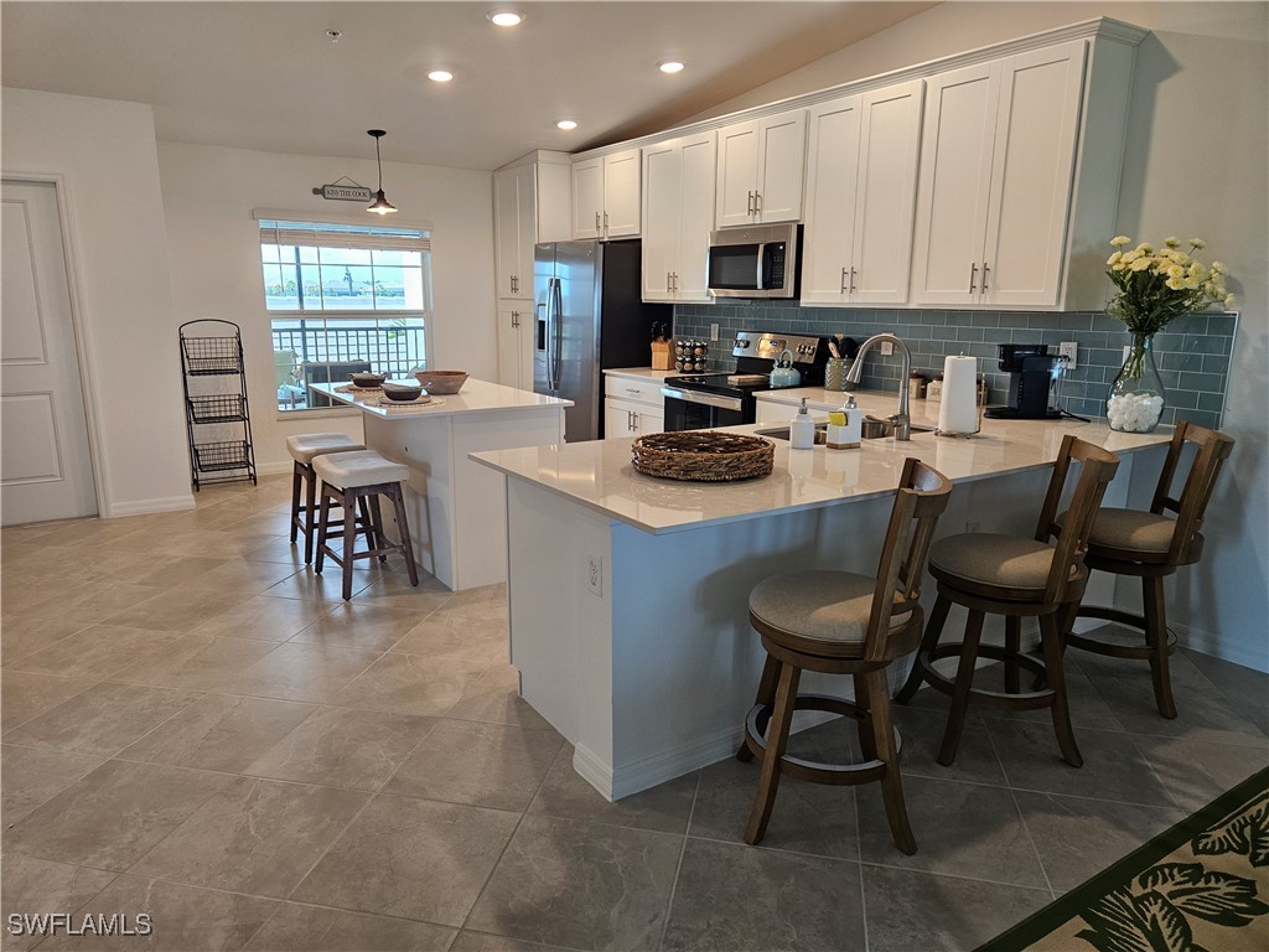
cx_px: 634
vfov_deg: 58.9
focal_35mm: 23
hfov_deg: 73.9
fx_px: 843
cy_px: 476
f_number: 1.8
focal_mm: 5.4
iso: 125
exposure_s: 1/120
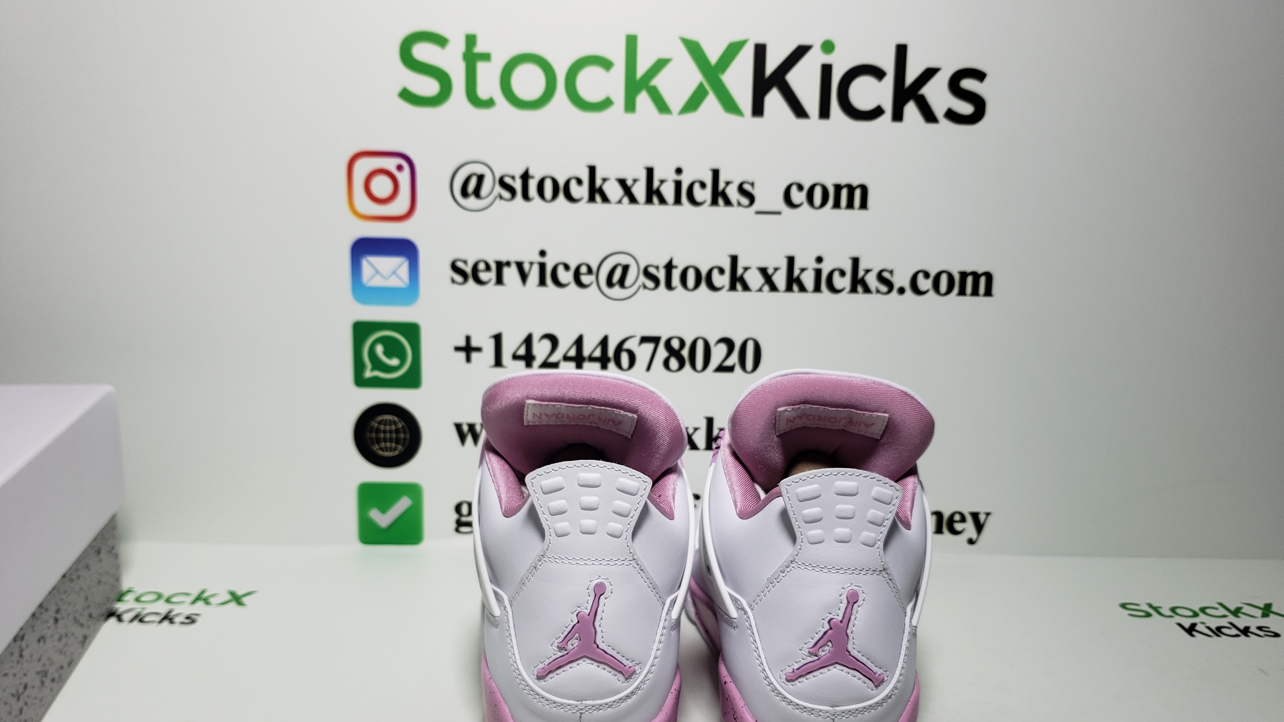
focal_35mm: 29
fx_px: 987
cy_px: 466
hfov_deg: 66.1
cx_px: 645
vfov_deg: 39.8
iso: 50
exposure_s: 1/531
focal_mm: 4.3
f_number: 1.5
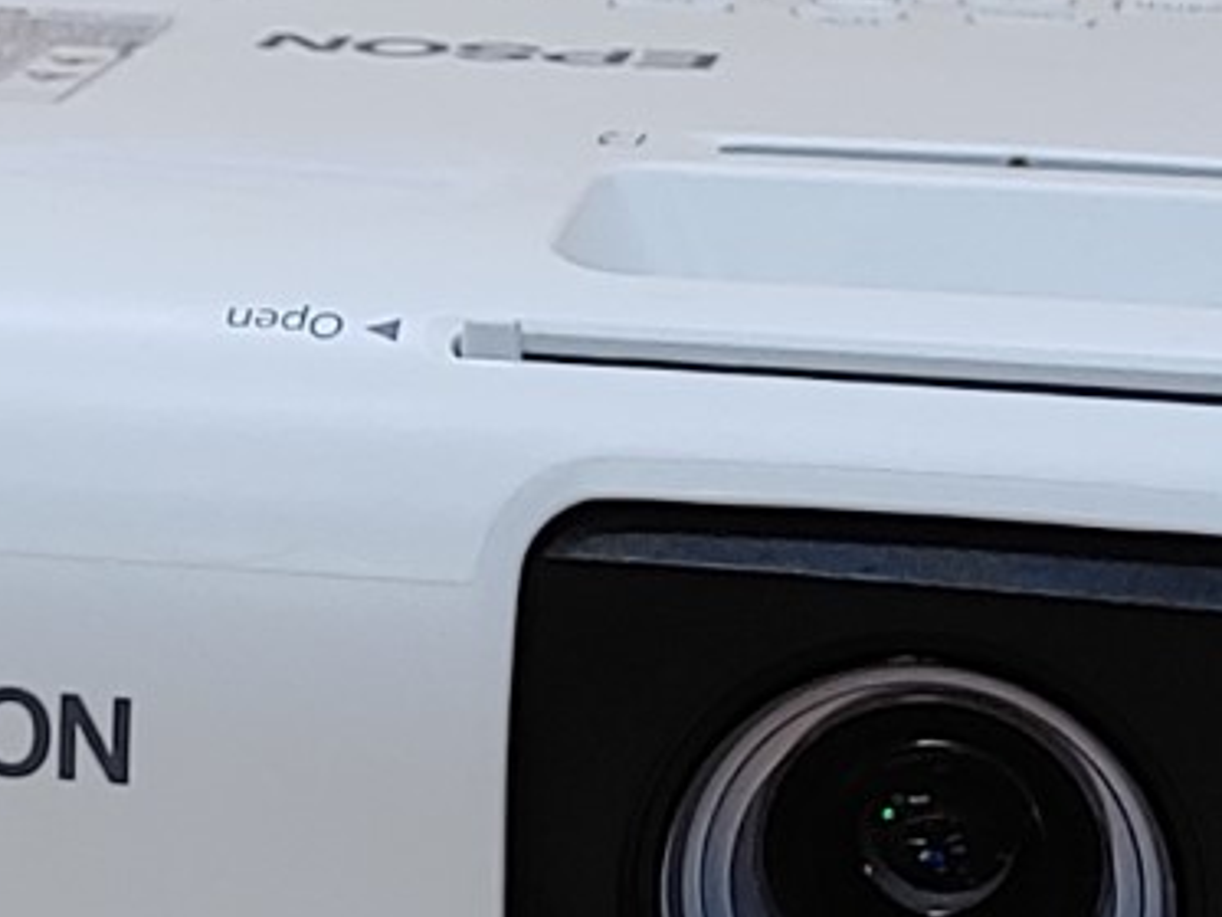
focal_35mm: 170
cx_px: 52
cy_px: 593
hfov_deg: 11.5
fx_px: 6003
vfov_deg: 8.7
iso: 50
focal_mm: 4.36
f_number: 1.8
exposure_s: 1/120
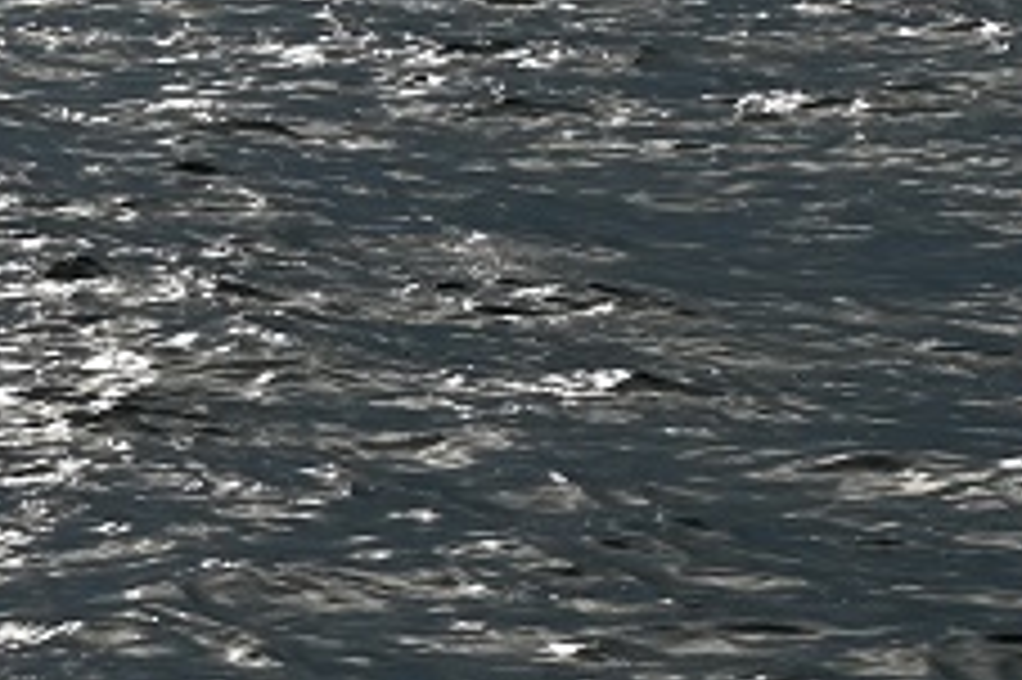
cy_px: 345
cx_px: -2017
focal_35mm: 463
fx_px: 13134
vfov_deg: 3.0
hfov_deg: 4.3
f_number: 8
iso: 100
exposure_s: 1/800
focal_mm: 70
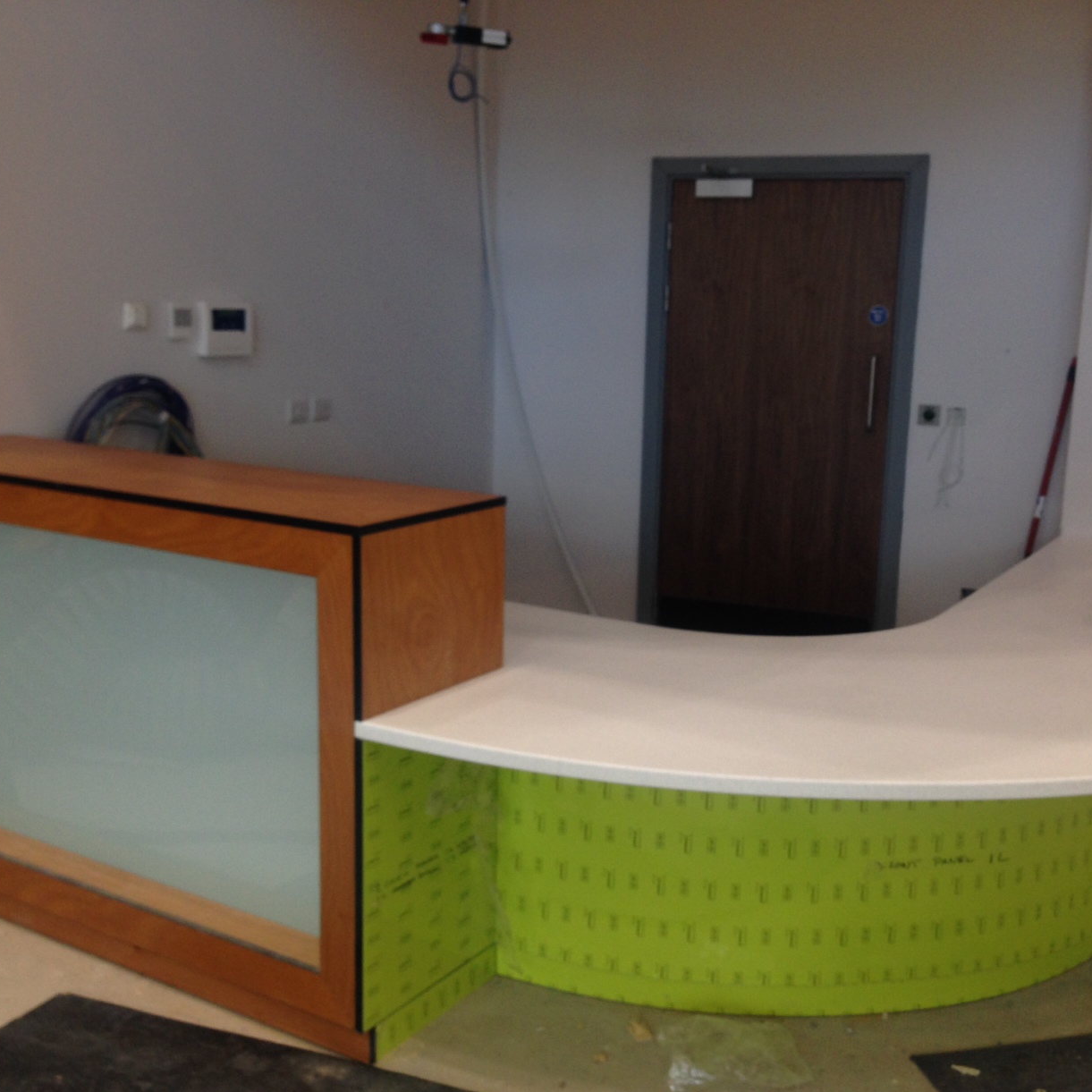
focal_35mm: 39
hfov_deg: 42.8
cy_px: 546
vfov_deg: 42.8
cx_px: 588
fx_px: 1392
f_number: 2.4
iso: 64
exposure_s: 1/20
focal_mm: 4.12
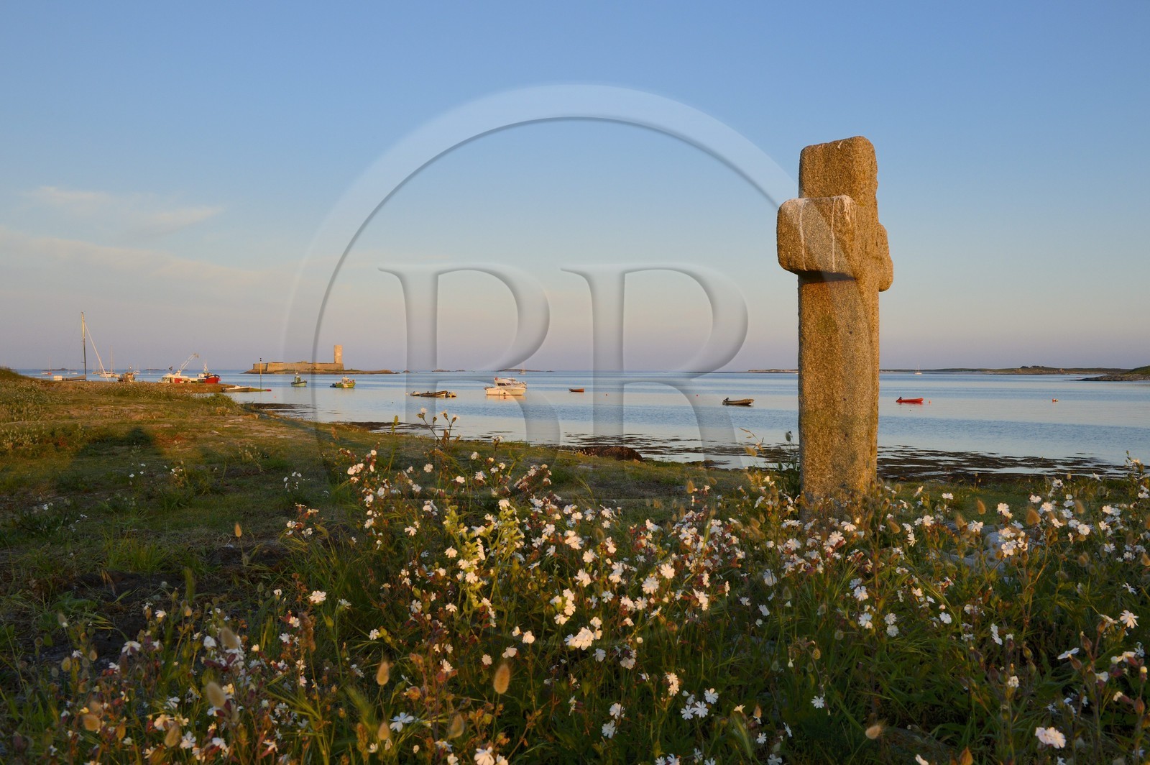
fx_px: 1117
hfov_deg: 54.5
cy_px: 382
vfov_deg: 37.8
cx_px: 575
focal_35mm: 35
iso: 400
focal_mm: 35
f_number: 18
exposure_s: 1/100
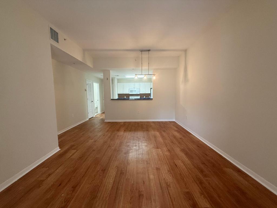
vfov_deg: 85.7
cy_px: 104
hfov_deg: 102.1
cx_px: 138
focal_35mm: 14
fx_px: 112
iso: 320
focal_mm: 2.22
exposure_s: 1/60
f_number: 2.2
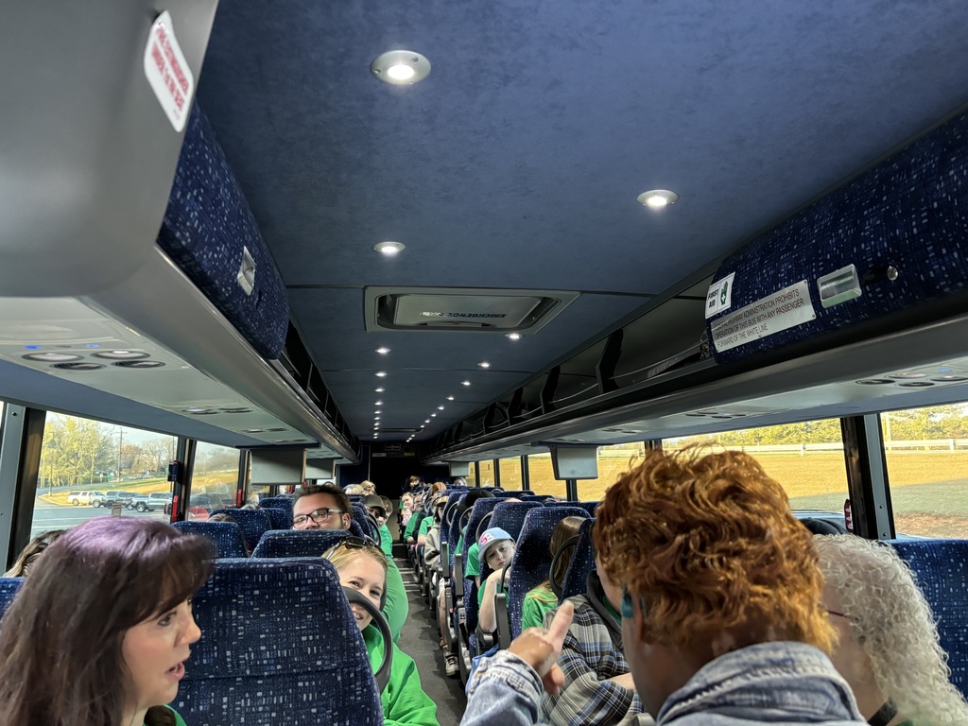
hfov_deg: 67.3
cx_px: 484
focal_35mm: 26
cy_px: 363
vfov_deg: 53.1
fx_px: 727
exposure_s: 1/45
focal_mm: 5.96
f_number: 1.6
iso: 500
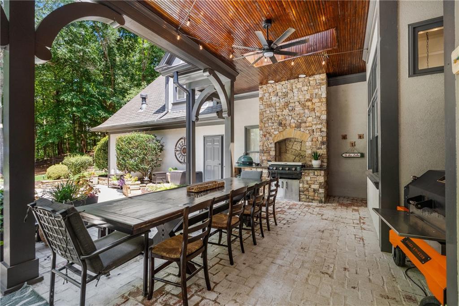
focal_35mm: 16
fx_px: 204
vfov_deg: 73.7
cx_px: 230
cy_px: 153
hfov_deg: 96.8
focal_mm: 16
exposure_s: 1/800
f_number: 6.3
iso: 1250
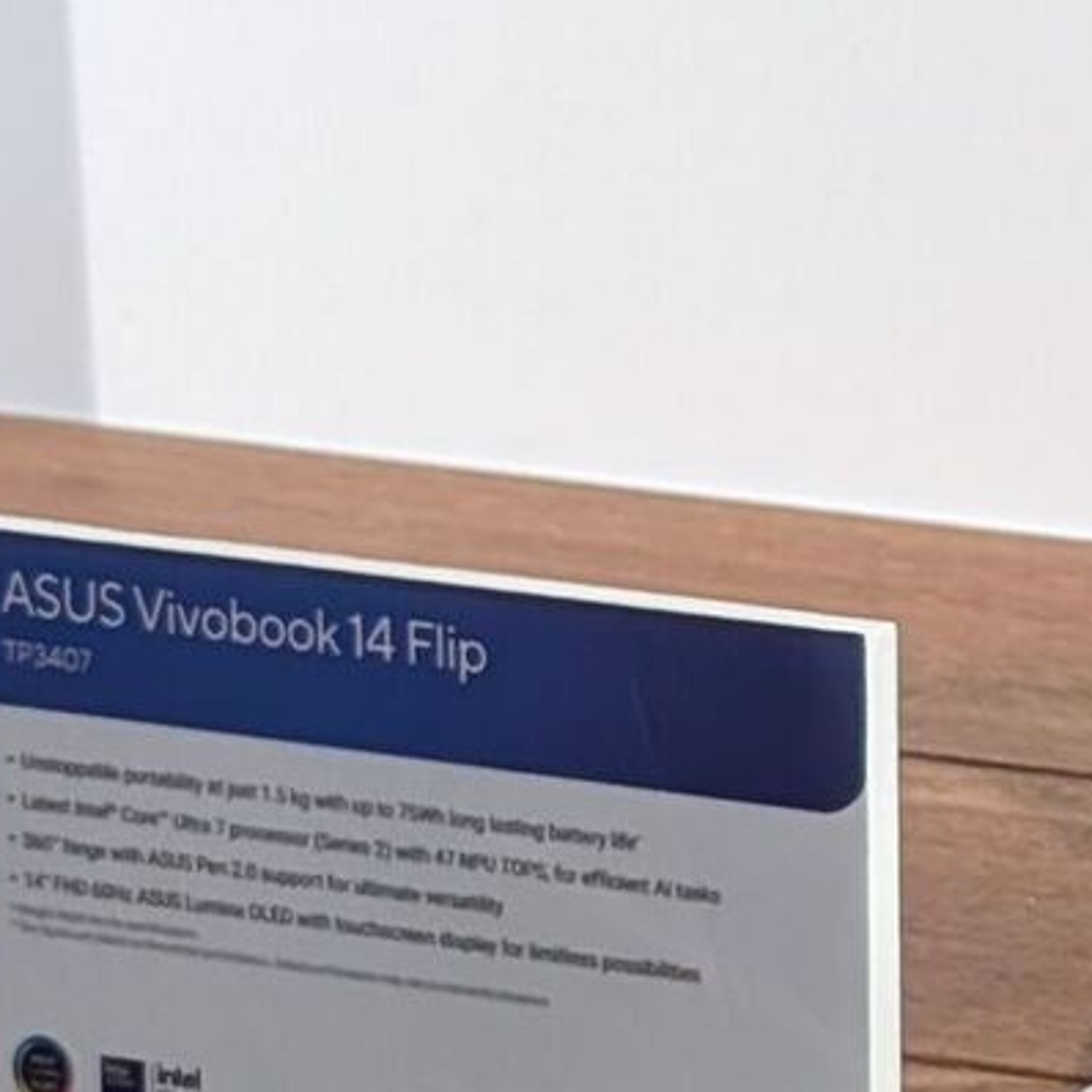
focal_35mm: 209
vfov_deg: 8.4
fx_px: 7459
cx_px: 2560
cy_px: 774
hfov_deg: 7.8
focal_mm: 6.9
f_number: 1.68
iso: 341
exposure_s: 1/693
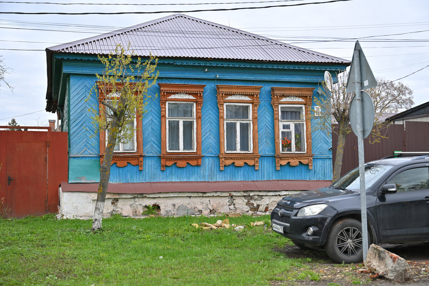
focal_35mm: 48
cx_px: 214
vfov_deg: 28.1
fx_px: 572
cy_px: 143
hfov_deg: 41.1
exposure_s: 1/250
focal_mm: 48
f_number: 4
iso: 110
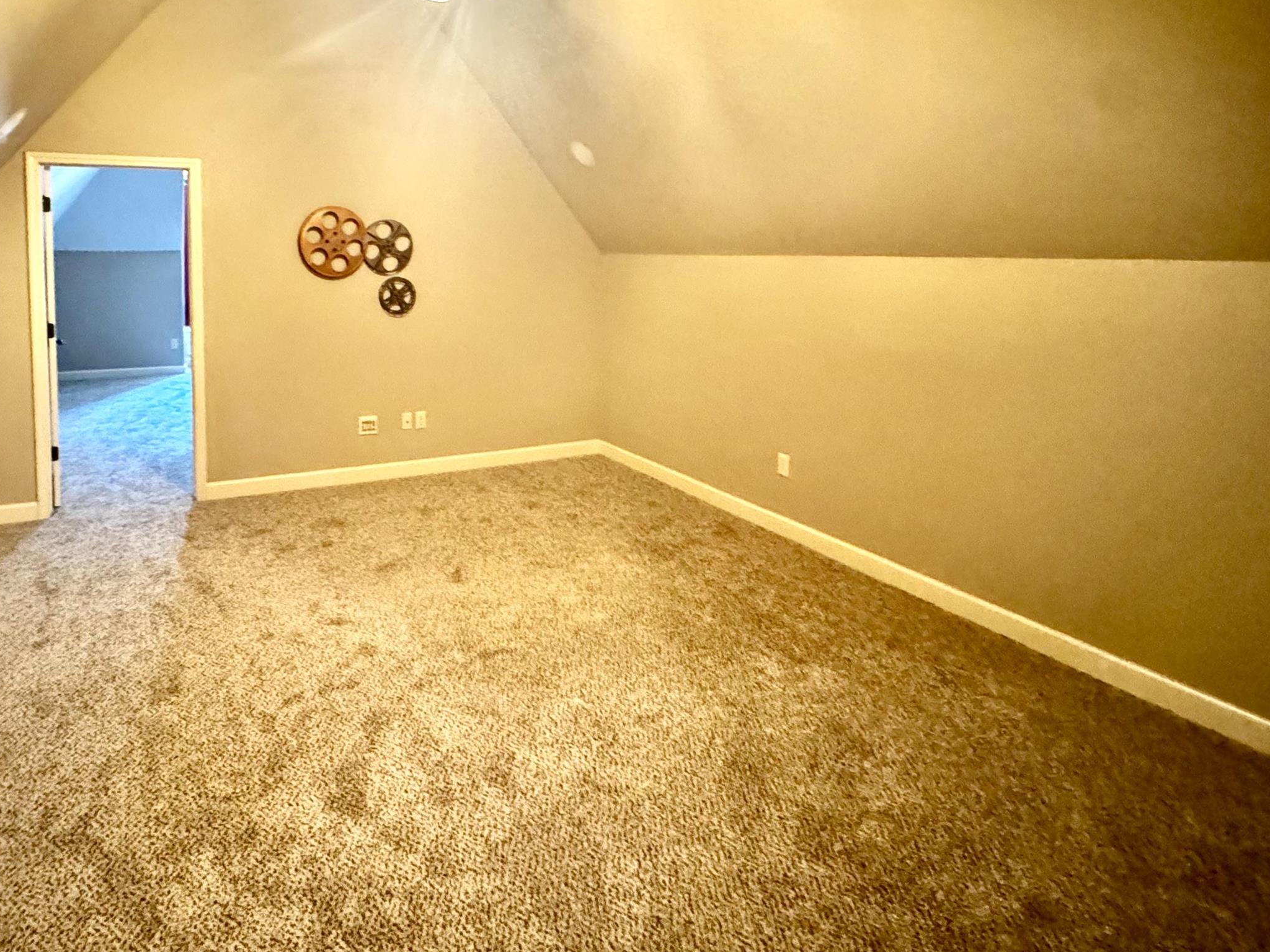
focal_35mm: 21
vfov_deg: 61.5
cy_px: 300
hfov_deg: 76.8
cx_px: 438
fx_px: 770
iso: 1600
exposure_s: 1/30
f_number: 2.2
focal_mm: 2.22
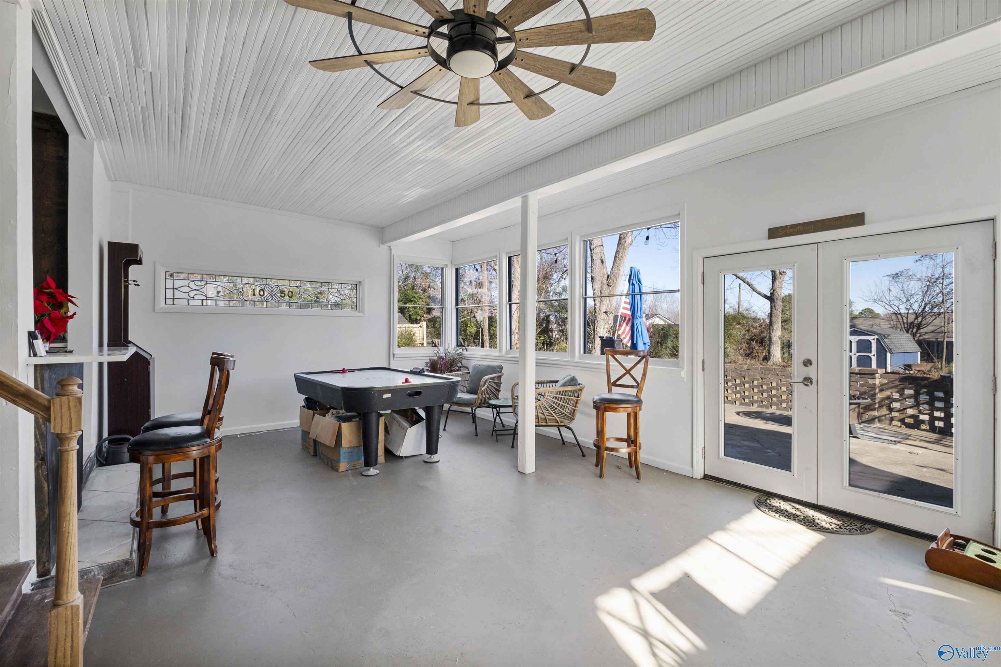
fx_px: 417
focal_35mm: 15
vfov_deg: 77.3
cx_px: 500
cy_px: 334
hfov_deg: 100.4
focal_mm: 10
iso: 1250
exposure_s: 1/60
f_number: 8
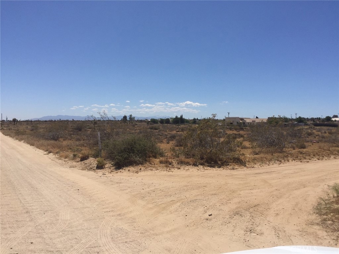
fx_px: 284
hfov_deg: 61.7
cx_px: 170
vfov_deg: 48.2
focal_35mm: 29
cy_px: 127
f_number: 2.2
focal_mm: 4.15
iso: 32
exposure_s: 1/5650
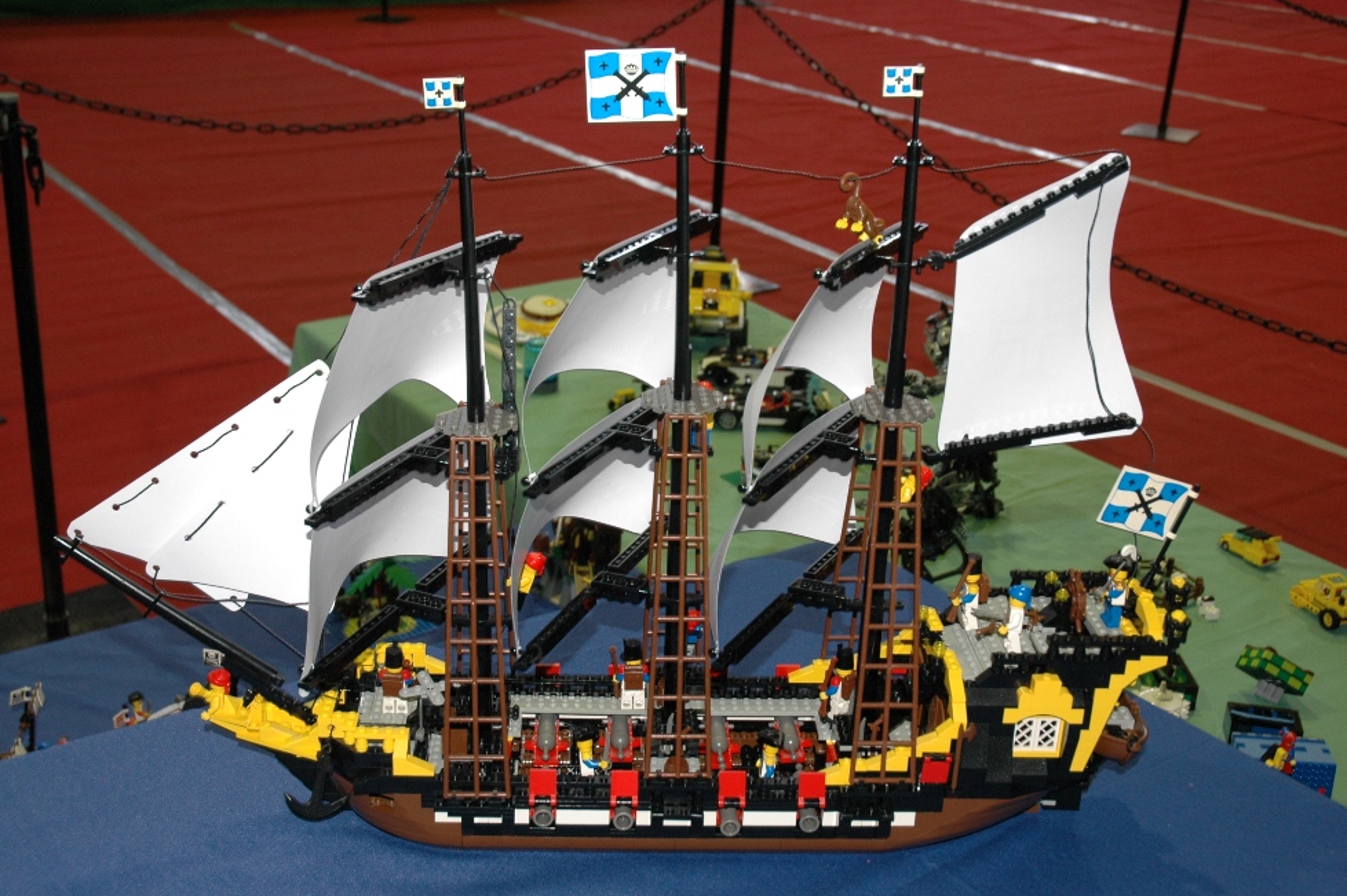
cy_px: 442
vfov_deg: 29.5
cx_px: 671
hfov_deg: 43.2
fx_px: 1702
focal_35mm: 46
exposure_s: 1/13
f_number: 6.3
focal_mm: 29
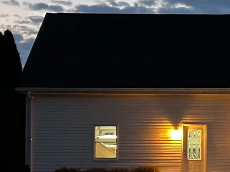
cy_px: 154
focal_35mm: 144
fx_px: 957
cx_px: 302
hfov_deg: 13.2
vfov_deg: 10.2
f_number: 1.78
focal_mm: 6.86
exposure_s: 1/20
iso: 640
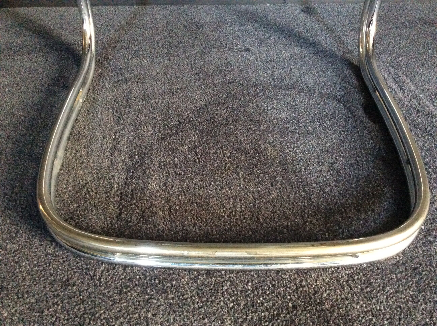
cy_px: 163
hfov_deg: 56.9
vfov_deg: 44.1
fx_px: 403
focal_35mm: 32
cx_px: 218
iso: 500
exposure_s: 1/17
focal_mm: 3.3
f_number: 2.4
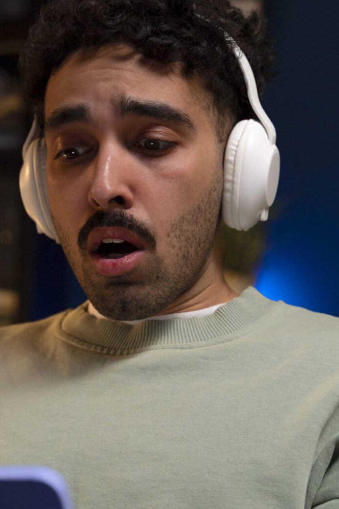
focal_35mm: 97
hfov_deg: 14.0
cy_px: 343
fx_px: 1370
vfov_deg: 20.9
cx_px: 59
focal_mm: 49
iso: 400
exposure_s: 1/160
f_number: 3.2
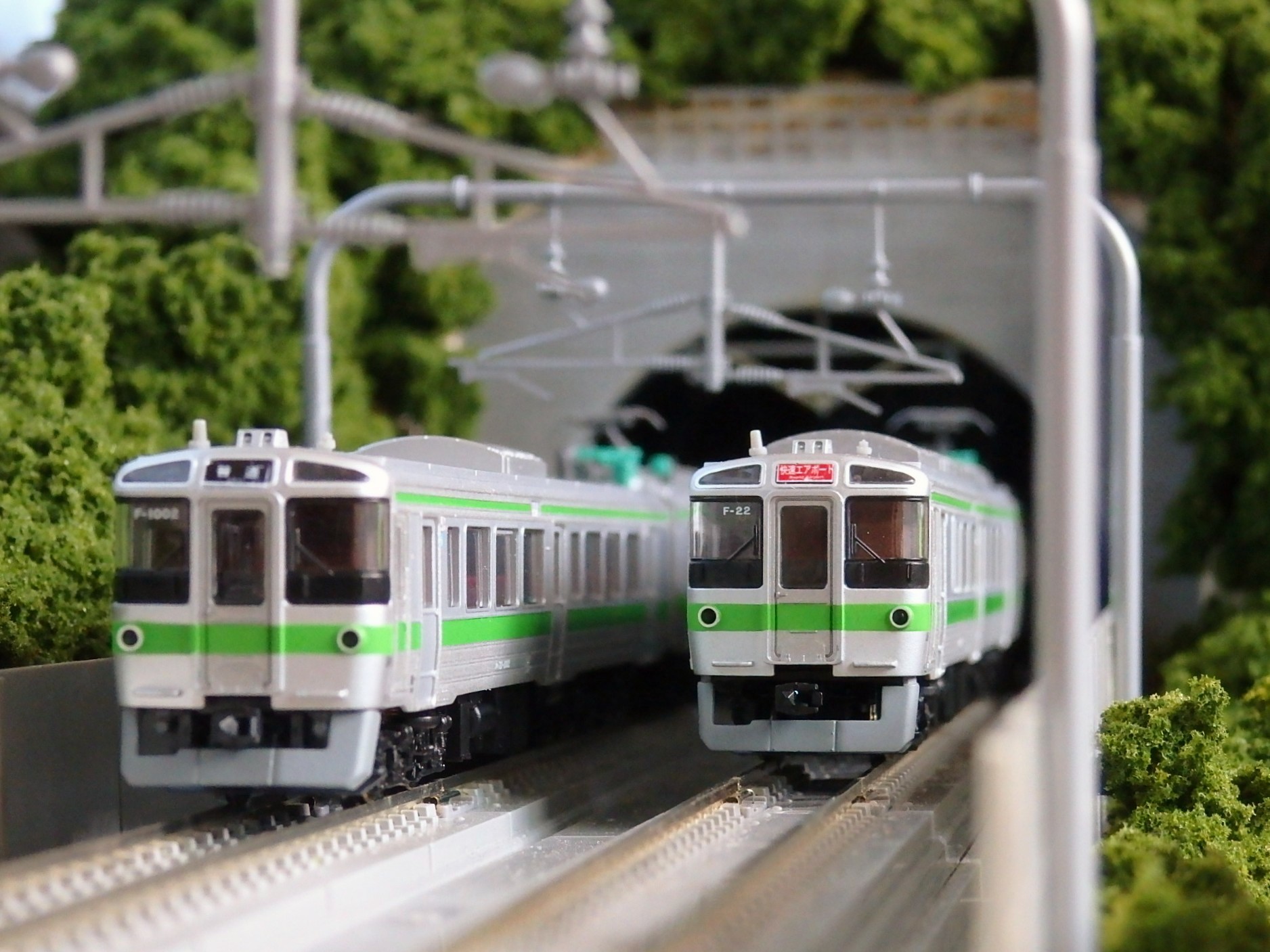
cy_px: 476
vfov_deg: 15.2
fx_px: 3559
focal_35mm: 97
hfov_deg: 20.2
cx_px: 635
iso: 800
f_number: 4.9
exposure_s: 1/40
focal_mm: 17.3
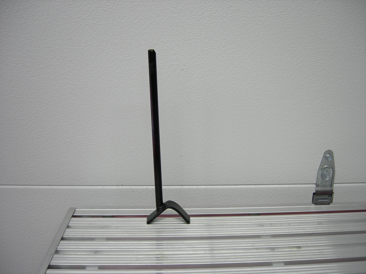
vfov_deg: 39.7
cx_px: 183
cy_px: 137
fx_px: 381
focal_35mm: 36
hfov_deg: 51.4
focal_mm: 7.5
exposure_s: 1/33.8
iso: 64
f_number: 2.7
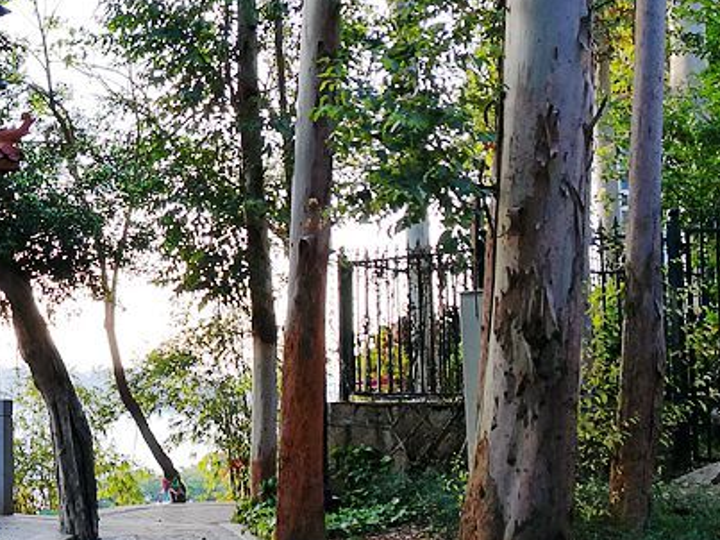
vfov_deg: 21.9
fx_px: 1393
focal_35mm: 67
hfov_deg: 26.4
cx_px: -98
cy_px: 257
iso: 50
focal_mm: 3.95
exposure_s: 1/100
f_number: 2.2
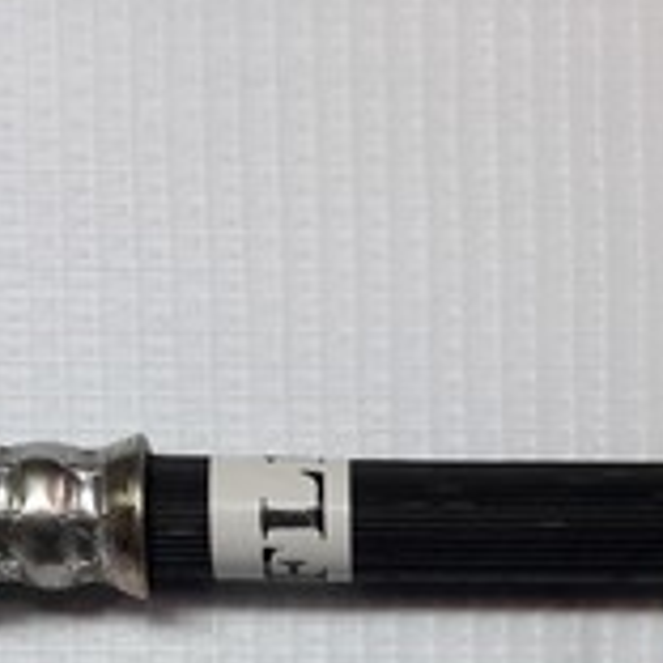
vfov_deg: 17.3
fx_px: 1994
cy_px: 944
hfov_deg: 18.8
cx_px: 416
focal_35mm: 92
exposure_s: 1/33
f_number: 1.9
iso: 64
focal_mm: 3.6
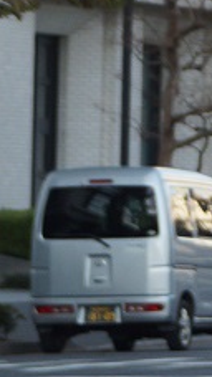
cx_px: 1019
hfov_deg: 1.8
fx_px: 6626
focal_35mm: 662
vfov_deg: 3.3
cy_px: 115
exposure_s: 1/160
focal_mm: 60
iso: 160
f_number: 4.5
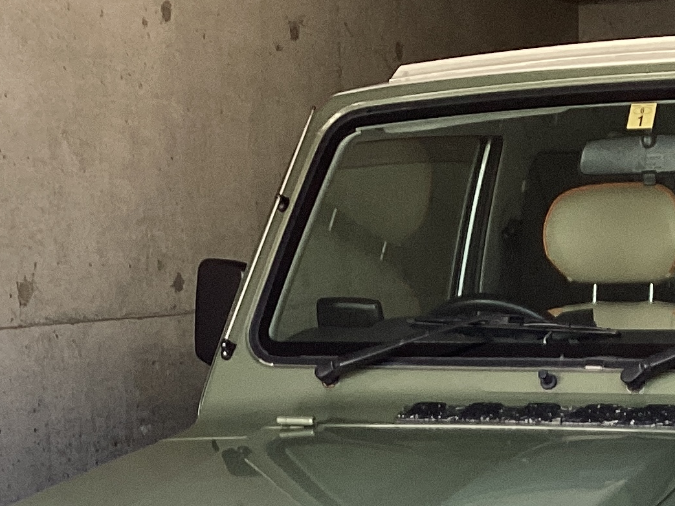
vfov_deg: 14.5
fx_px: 1891
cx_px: 490
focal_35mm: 97
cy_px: 687
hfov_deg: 20.1
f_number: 2.4
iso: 64
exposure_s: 1/60
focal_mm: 3.3
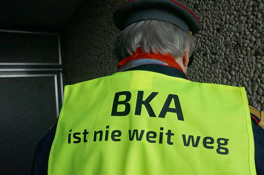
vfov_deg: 39.8
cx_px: 132
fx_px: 242
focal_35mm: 33
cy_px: 88
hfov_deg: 57.3
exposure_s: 1/4000
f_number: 9
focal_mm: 22
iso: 6400
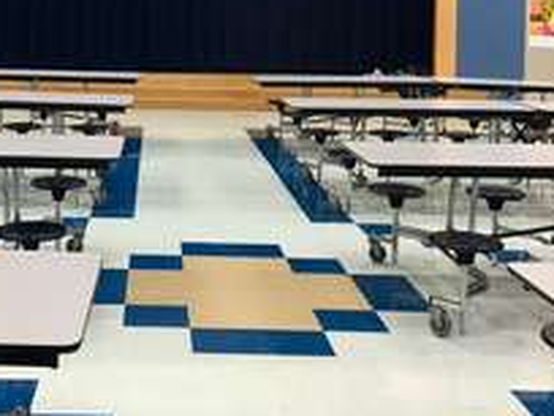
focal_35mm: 57
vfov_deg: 24.7
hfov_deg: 33.3
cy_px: 24
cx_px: 160
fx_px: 912
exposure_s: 1/15
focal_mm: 4.15
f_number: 2.2
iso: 50
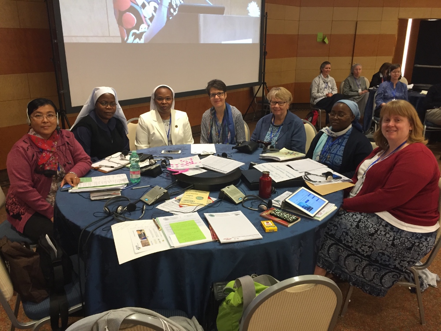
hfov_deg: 61.7
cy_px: 166
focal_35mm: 29
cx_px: 220
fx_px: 369
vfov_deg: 48.2
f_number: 2.2
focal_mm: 4.15
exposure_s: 1/33
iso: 160
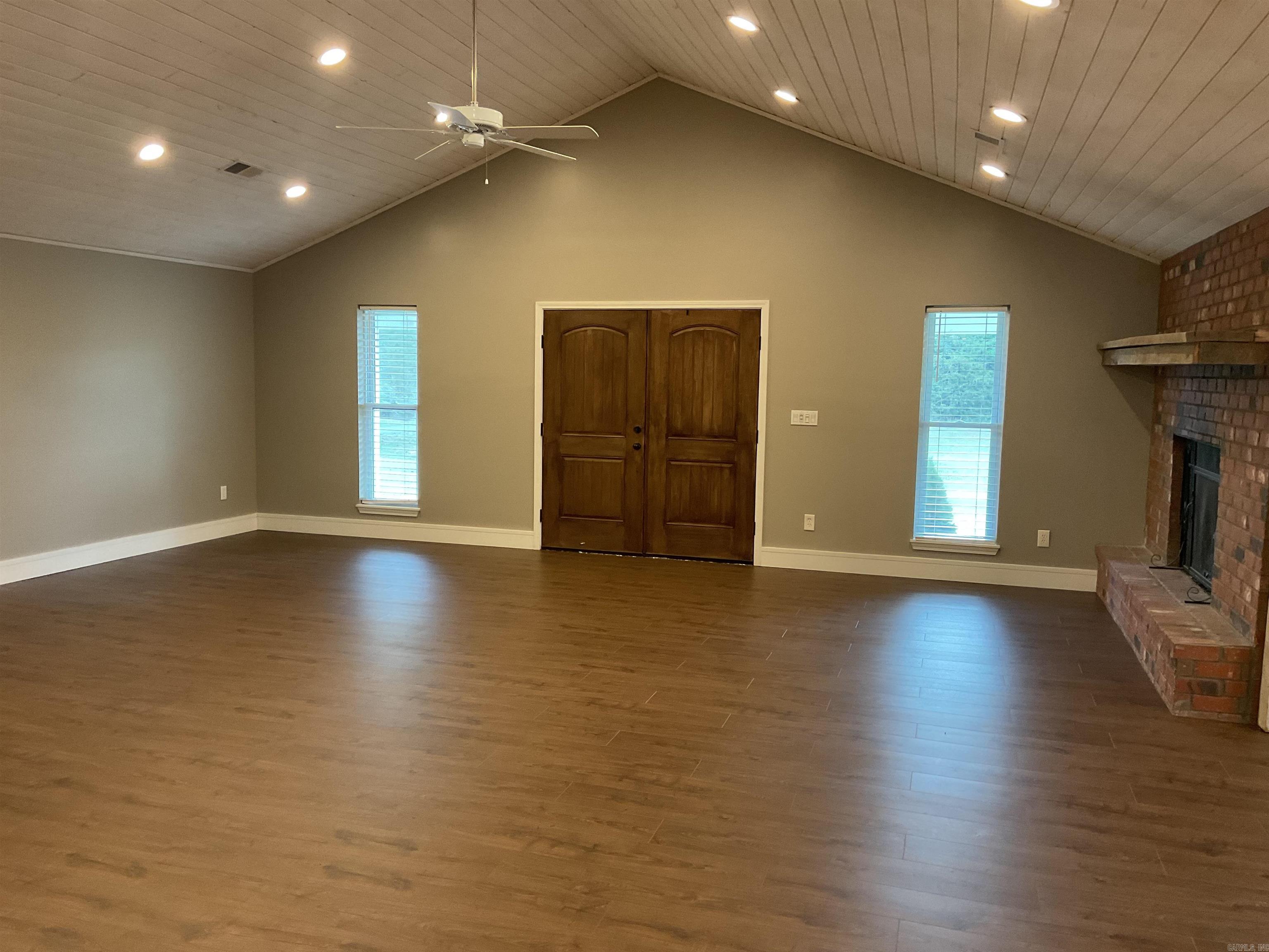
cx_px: 634
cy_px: 476
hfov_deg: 61.7
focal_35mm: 29
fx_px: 1063
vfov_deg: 48.2
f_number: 1.8
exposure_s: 1/60
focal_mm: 3
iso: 125
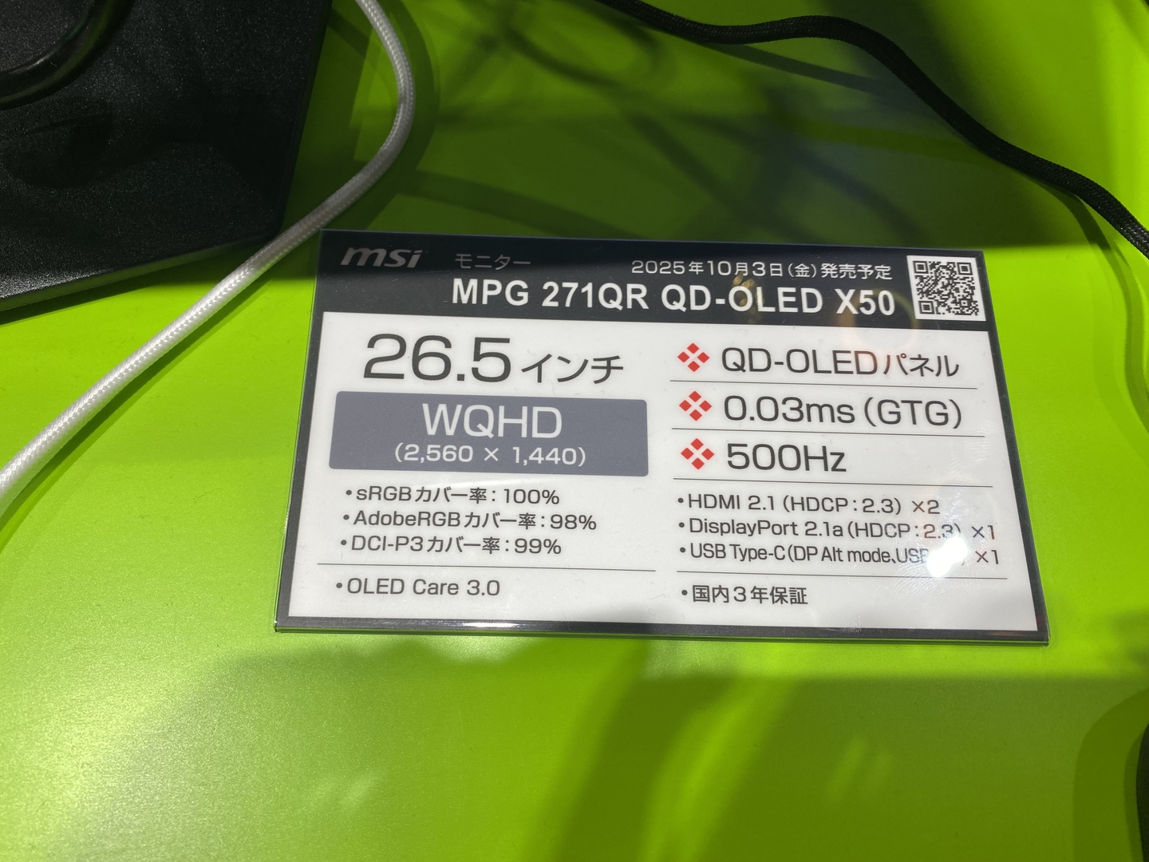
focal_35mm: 26
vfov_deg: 53.1
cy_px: 431
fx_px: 863
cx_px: 574
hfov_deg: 67.3
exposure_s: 1/181
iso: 64
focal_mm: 4.25
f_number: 1.8
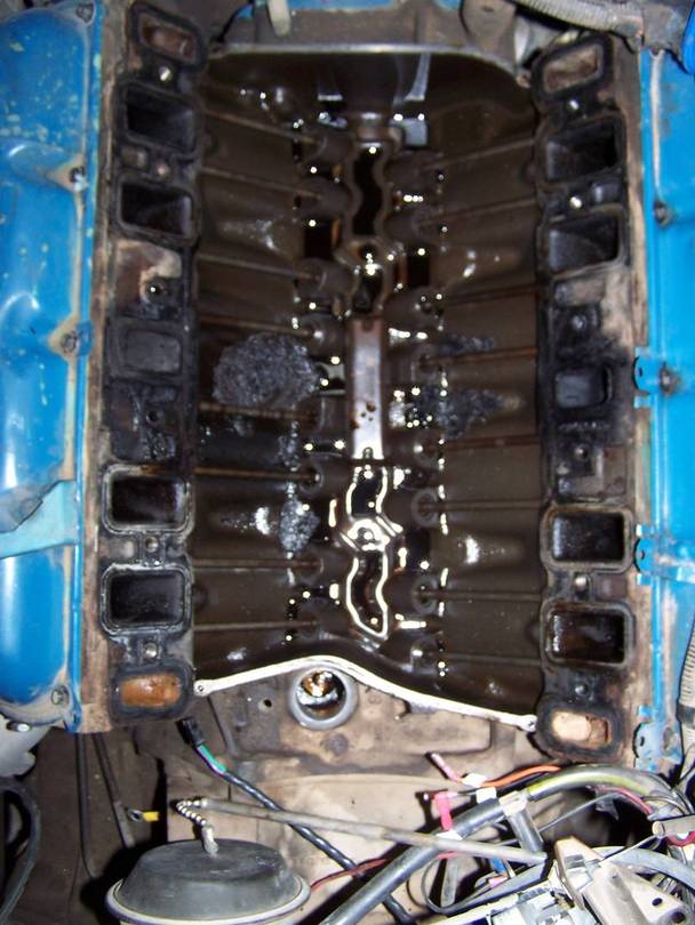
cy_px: 462
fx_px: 1017
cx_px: 348
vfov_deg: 49.0
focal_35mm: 38
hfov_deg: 37.7
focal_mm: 6.3
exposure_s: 1/60
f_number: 2.8
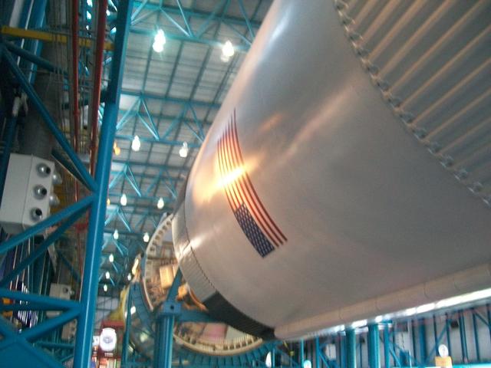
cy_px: 184
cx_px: 246
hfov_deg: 51.4
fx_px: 511
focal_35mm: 36
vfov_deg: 39.7
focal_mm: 6
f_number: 2.7
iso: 160
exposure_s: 1/20
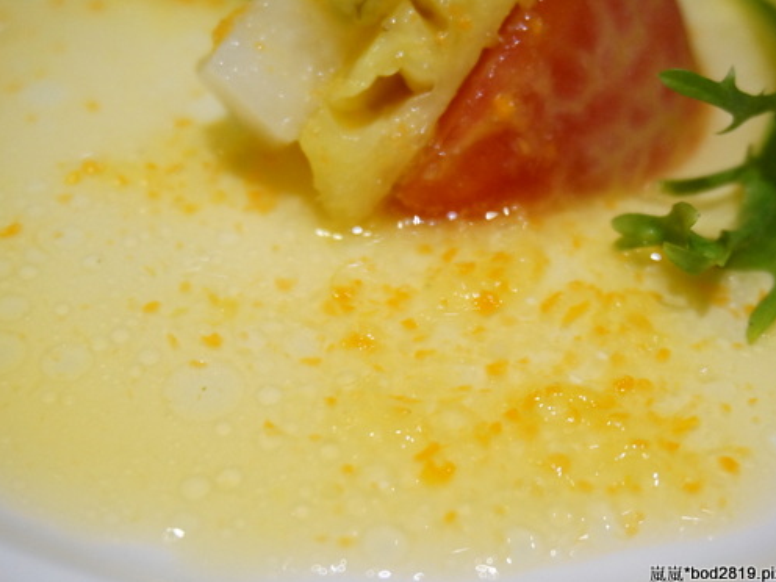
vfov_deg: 25.4
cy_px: 271
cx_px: 399
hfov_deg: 33.4
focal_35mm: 58
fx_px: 1292
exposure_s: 1/60
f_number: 5
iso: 1600
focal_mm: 31
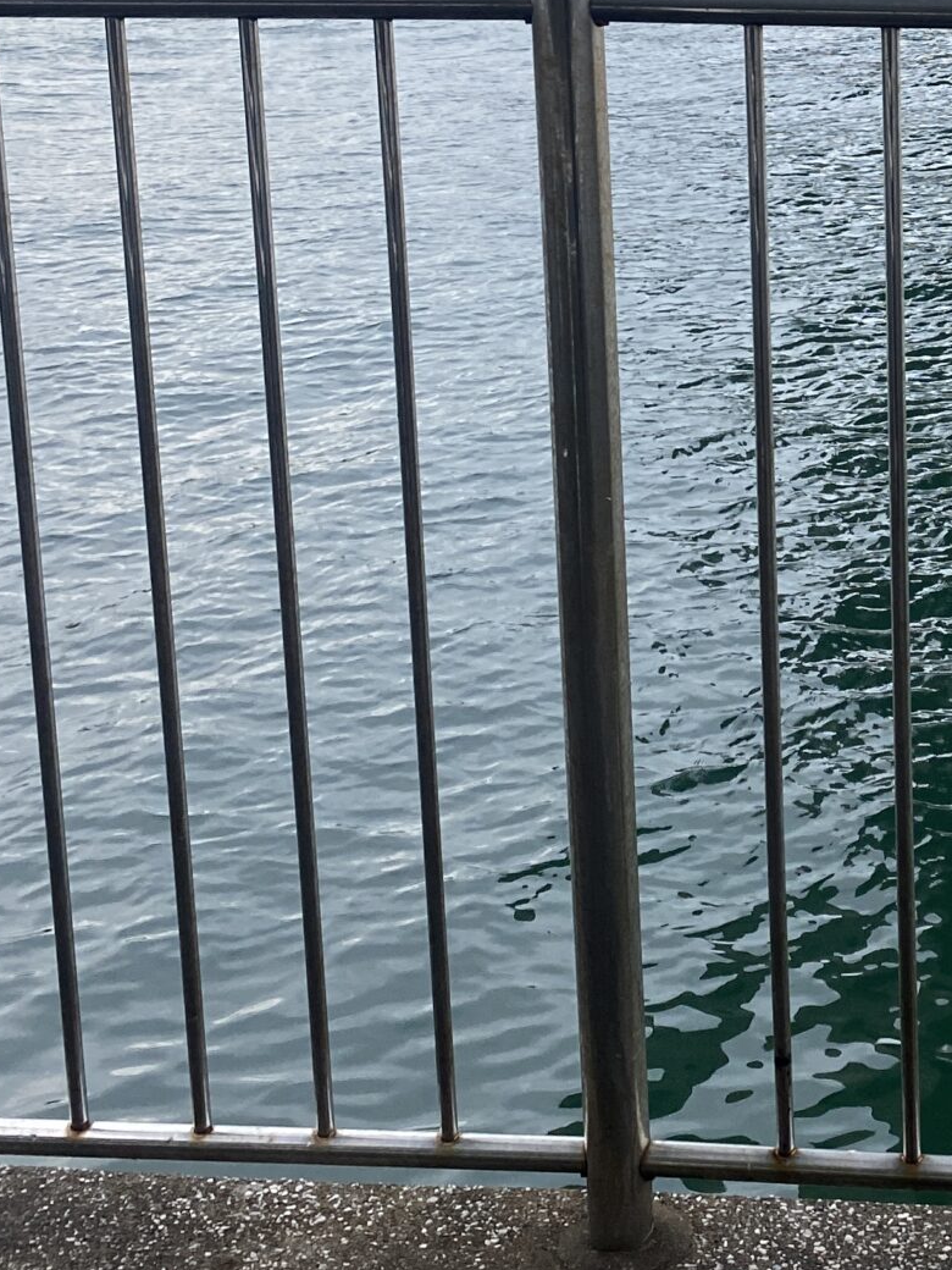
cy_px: 131
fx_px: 2347
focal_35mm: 64
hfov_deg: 21.3
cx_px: 1138
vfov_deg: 29.1
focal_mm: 4.25
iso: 50
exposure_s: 1/122
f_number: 1.8
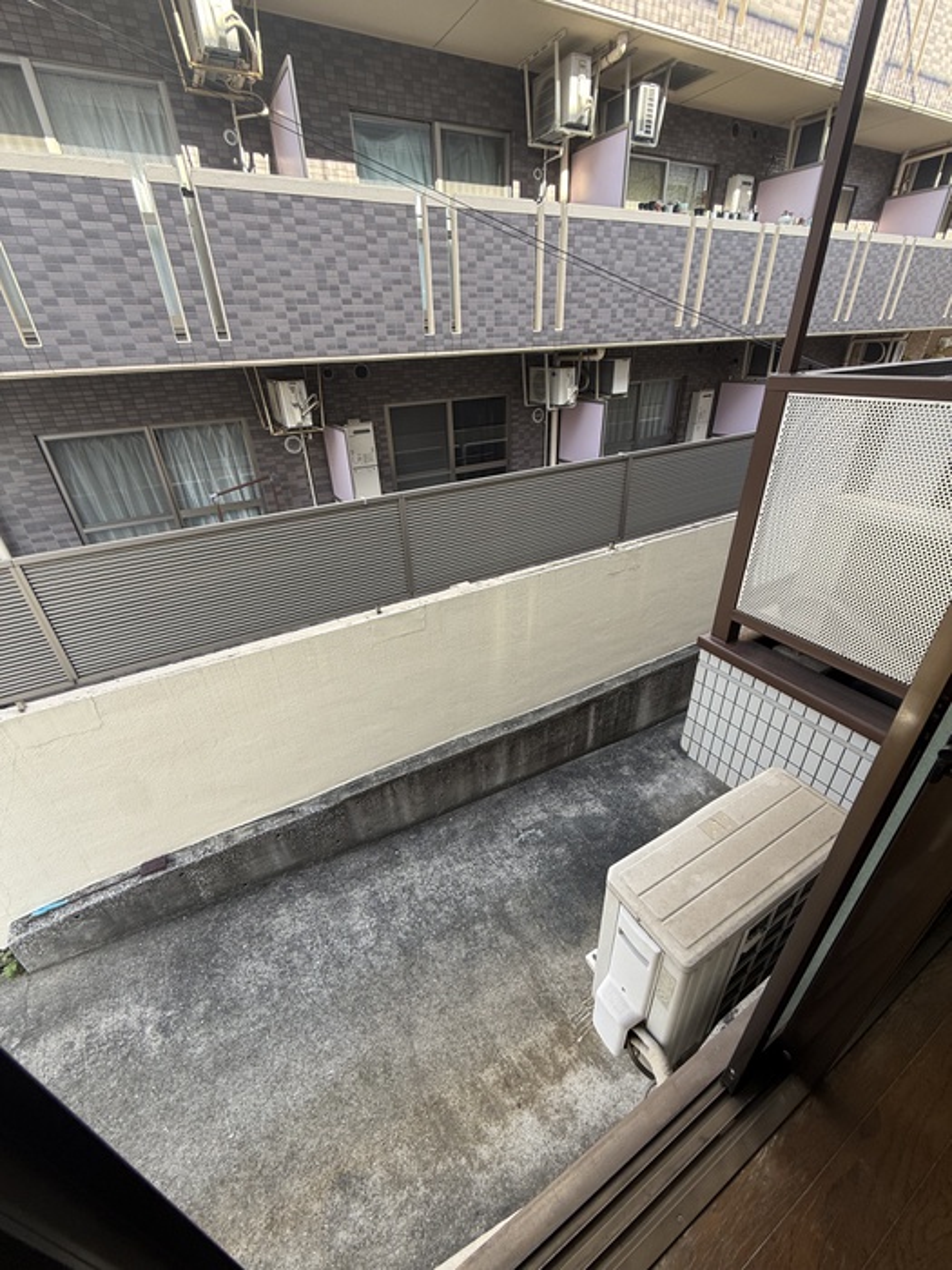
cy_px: 635
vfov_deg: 102.1
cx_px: 476
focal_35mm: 14
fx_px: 513
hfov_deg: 85.7
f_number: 2.2
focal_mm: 2.22
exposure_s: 1/99
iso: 50
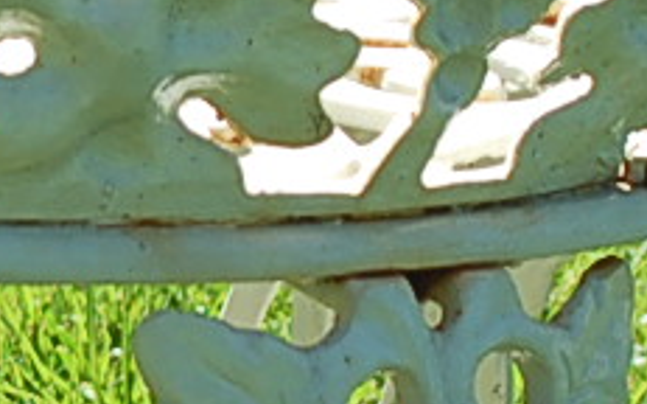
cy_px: 146
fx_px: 5956
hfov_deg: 6.2
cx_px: -126
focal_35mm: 338
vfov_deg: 3.9
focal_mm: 34
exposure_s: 1/250
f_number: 8
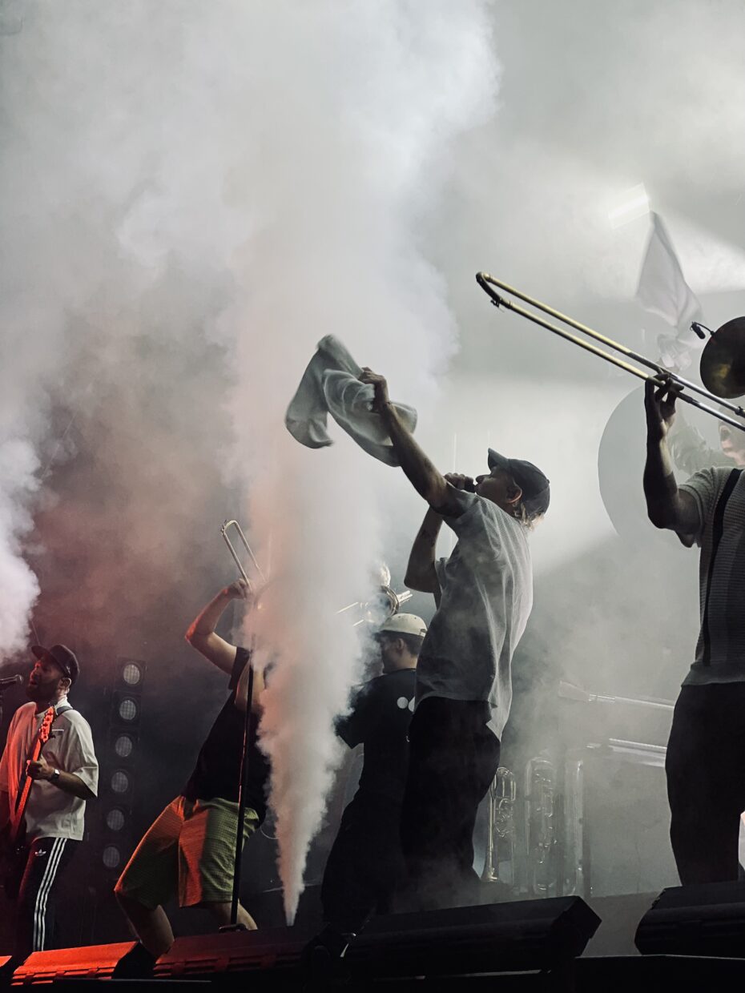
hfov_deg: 19.1
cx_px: 372
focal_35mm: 77
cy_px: 496
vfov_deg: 25.3
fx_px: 2210
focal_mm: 9
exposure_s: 1/106
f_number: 2.8
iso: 20
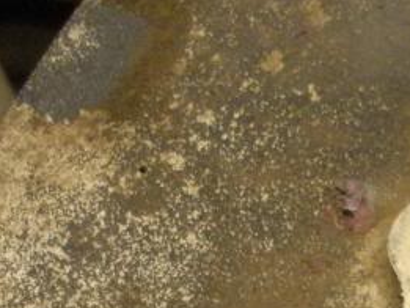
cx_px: 600
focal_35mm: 141
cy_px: 552
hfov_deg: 13.3
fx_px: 1671
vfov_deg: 10.0
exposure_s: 1/30
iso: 400
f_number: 3.5
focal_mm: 6.3
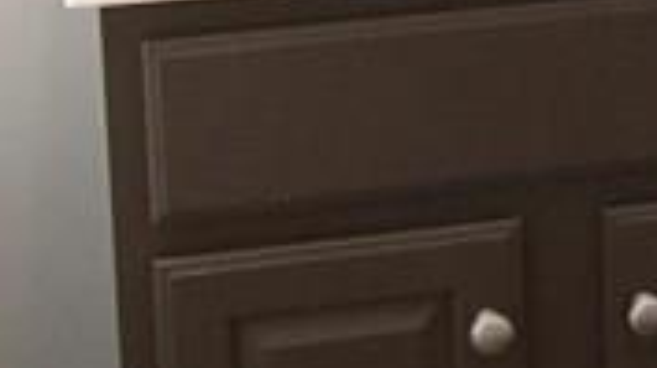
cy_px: -409
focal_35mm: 183
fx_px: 3184
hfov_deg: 11.3
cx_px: 1002
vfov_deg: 6.4
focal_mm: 4.15
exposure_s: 1/15
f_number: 2.2
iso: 160
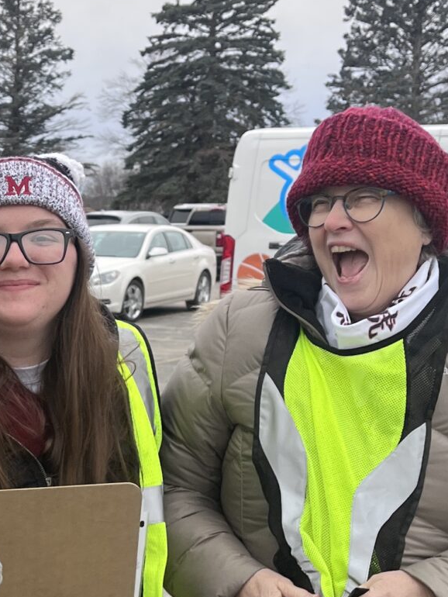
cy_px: 460
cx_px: -93
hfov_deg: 17.4
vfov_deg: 23.8
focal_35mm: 81
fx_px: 1397
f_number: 1.6
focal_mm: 5.1
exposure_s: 1/265
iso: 40
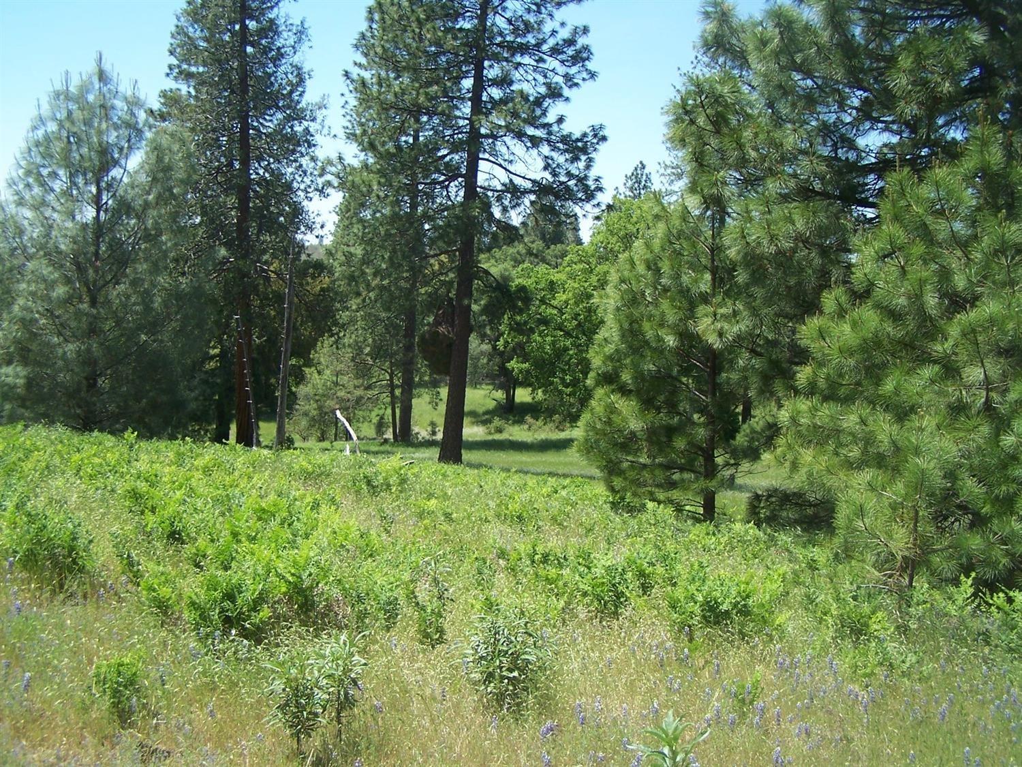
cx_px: 511
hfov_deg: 49.0
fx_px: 1122
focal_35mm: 38
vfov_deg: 37.7
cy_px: 384
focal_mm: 6.3
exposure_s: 1/750
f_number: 2.8
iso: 80
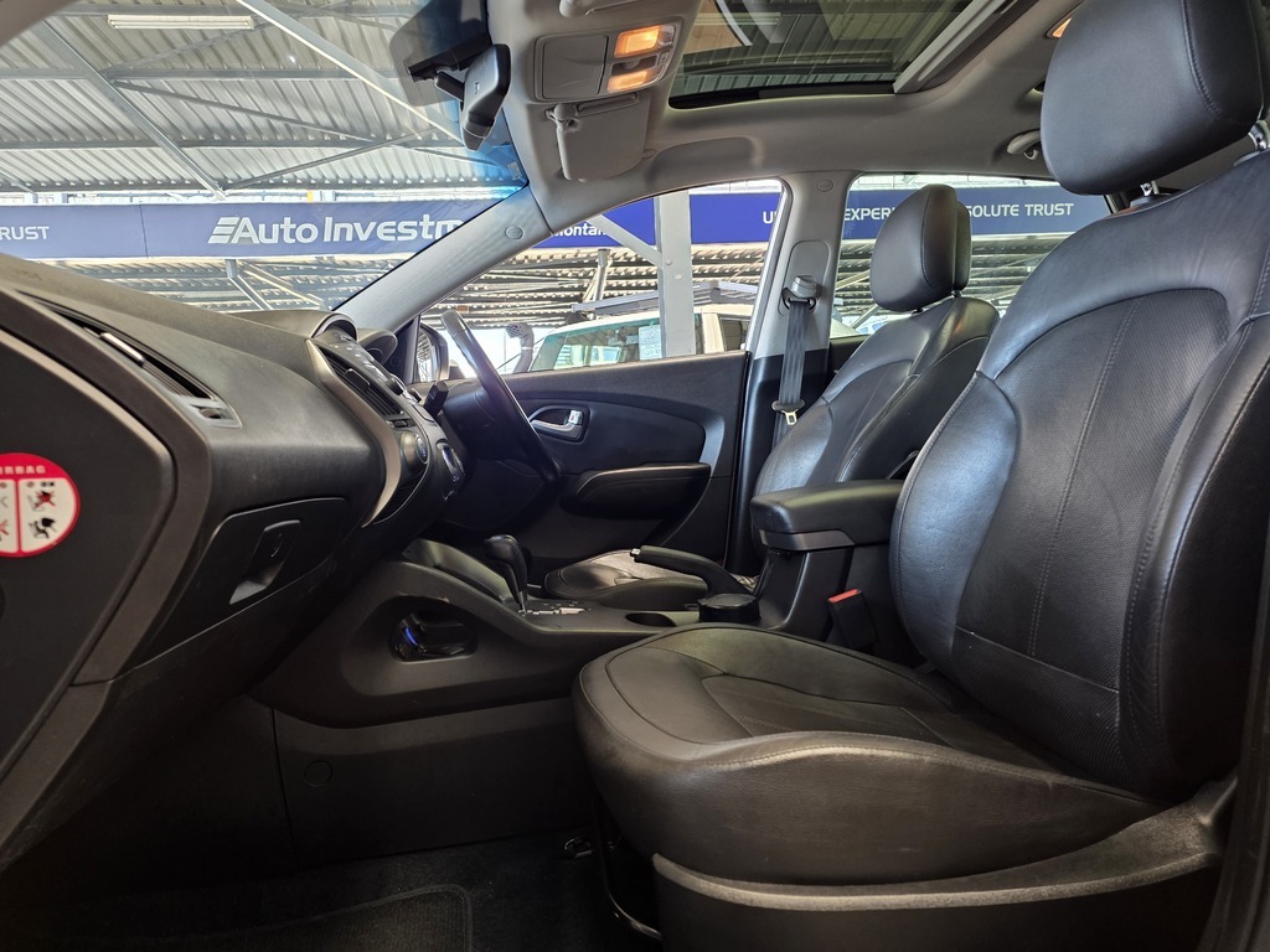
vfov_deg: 58.9
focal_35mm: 23
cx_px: 635
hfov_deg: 73.9
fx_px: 844
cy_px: 476
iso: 200
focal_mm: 6.25
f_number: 1.7
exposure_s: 1/100
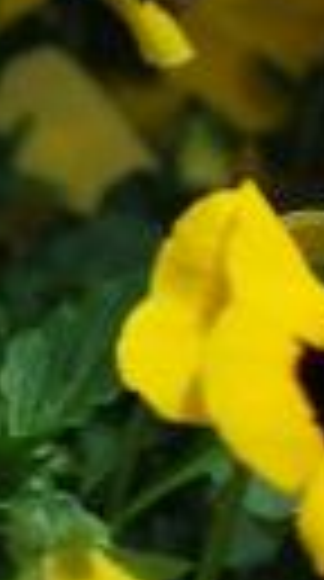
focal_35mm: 225
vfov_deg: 9.6
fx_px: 3457
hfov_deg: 5.2
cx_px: -472
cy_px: 391
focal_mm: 46
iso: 100
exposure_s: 1/200
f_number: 8
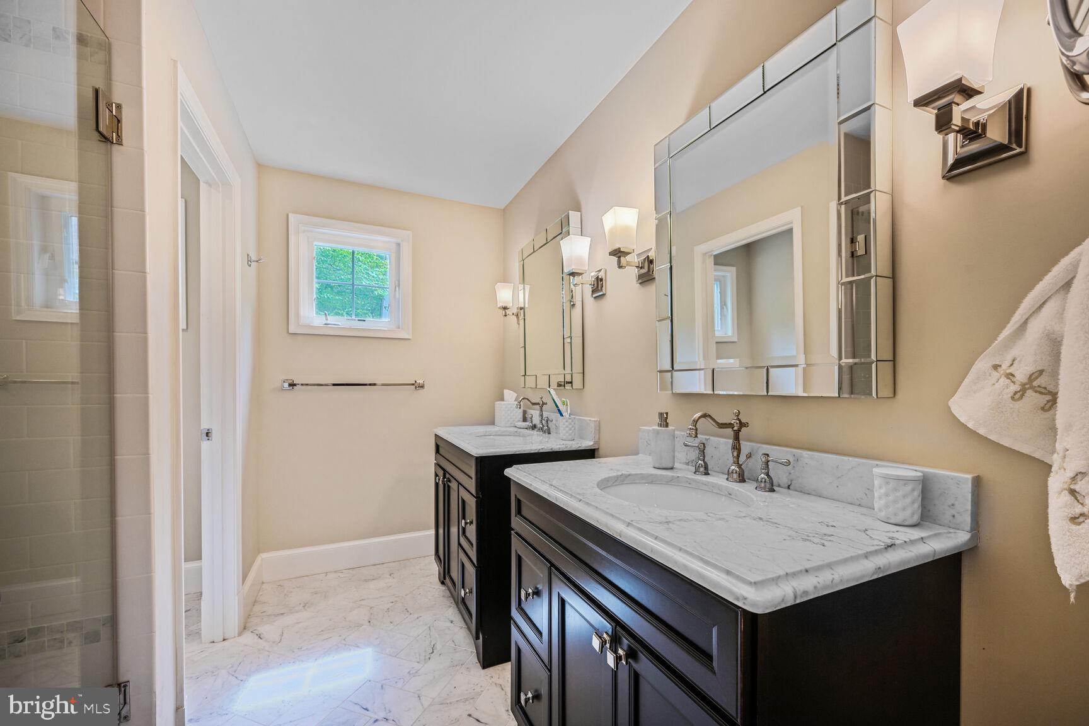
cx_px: 544
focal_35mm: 14
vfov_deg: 81.2
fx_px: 423
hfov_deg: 104.3
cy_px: 363
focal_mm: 14
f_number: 9
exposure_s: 1/13
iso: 200
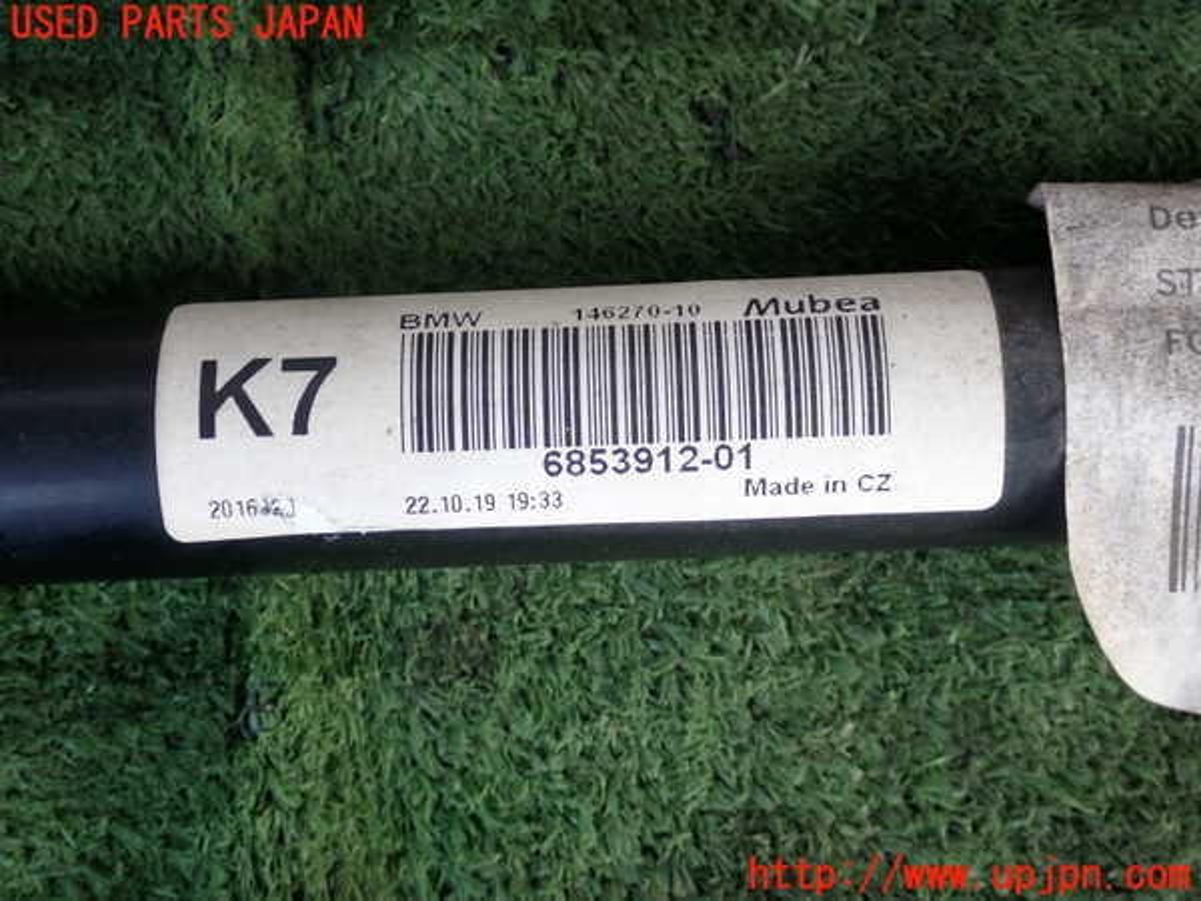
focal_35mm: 54
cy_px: 450
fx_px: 1874
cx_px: 600
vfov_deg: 27.0
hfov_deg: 35.5
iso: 200
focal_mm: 9.65
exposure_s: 1/60
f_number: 3.3
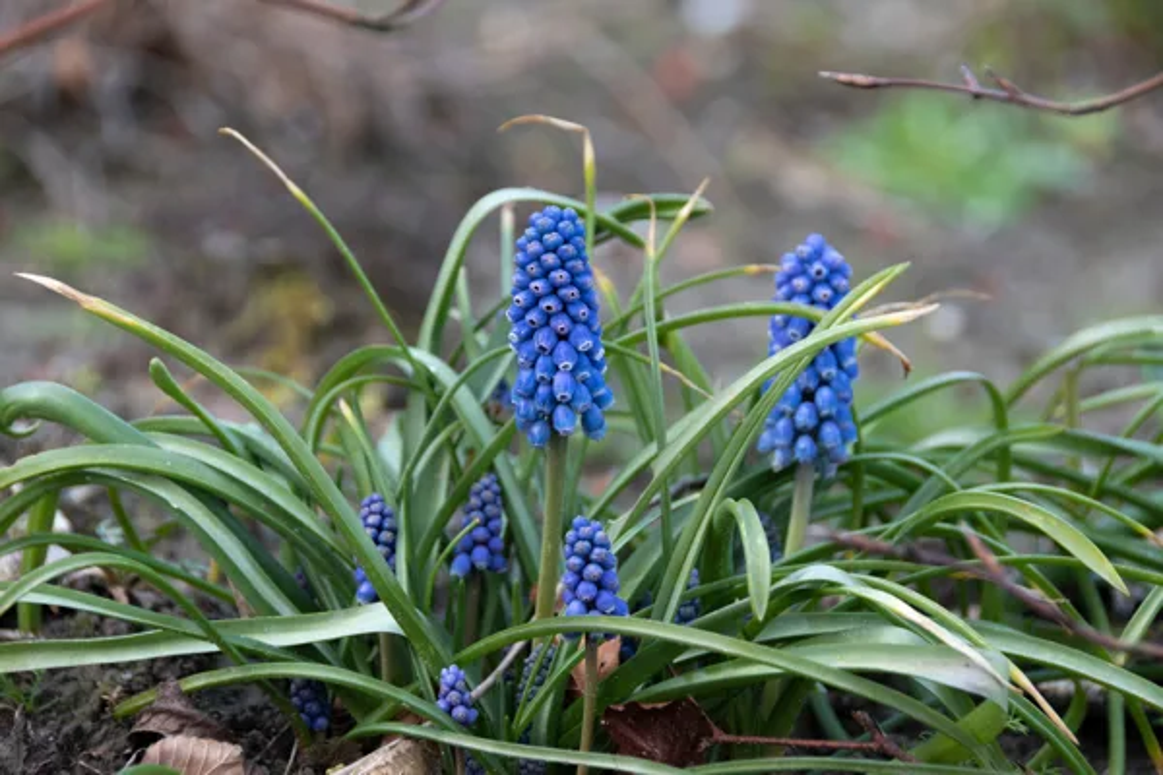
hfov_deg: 14.4
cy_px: 388
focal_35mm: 142
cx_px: 582
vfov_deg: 9.6
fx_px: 4603
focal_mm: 95
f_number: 5.6
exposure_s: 1/200
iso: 200
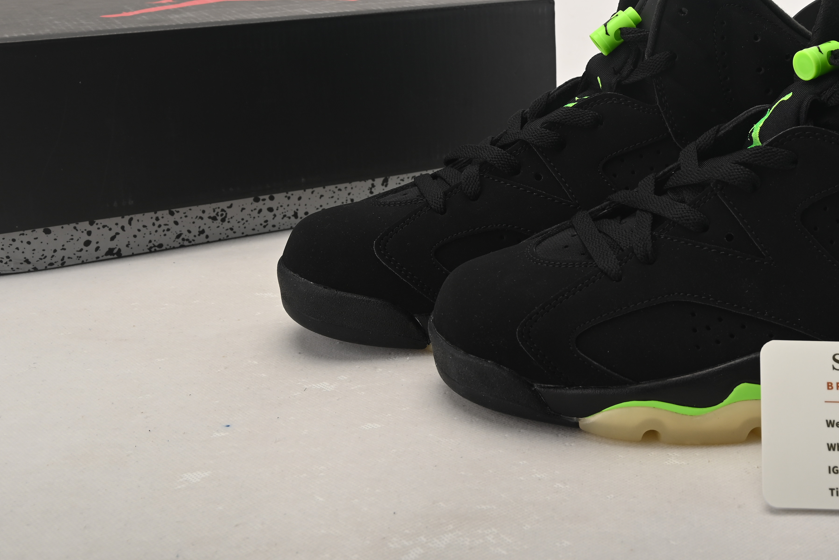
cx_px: 606
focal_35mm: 52
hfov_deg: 37.4
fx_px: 1212
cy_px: 167
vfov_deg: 25.8
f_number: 11
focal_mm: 31
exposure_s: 1/200
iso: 100
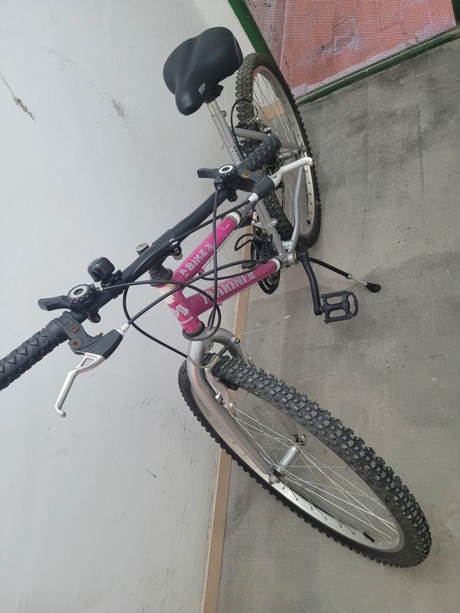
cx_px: 230
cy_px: 306
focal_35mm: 26
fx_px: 461
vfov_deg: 67.3
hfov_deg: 53.1
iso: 640
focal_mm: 5.4
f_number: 1.8
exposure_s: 1/33
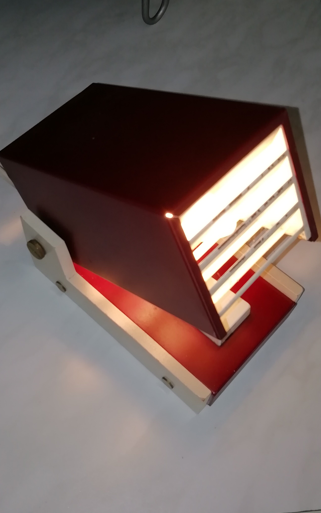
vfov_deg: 49.3
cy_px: 258
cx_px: 151
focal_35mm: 40
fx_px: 560
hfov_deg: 32.0
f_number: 2.2
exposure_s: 1/115
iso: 50
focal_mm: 3.21
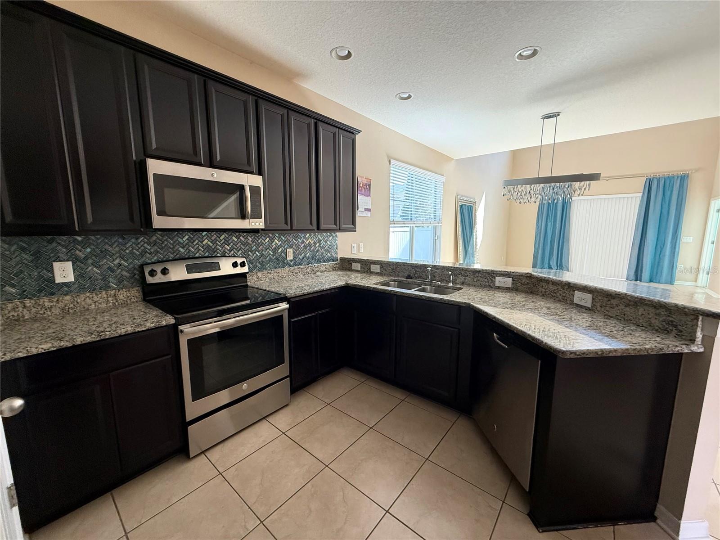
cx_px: 360
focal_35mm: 14
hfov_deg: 102.1
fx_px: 291
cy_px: 270
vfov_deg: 85.7
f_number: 2.2
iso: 250
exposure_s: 1/99
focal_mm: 2.22
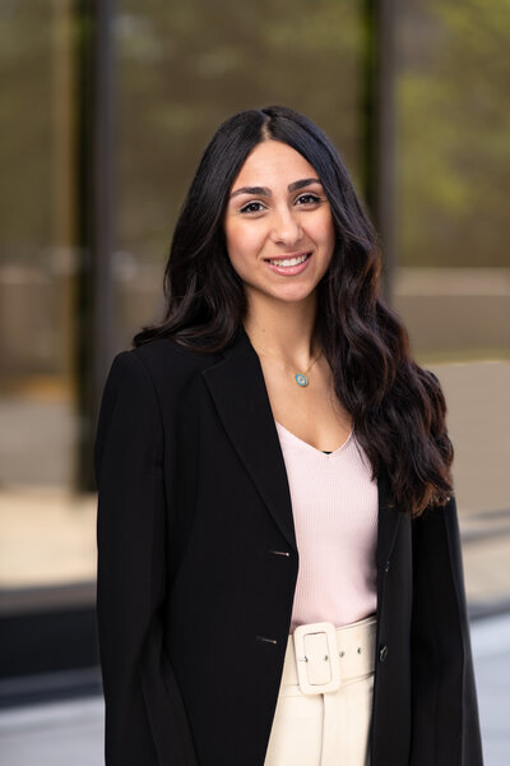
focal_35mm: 85
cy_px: 383
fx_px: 1806
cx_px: 255
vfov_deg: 23.9
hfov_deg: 16.1
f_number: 2.5
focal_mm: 85
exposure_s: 1/160
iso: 50
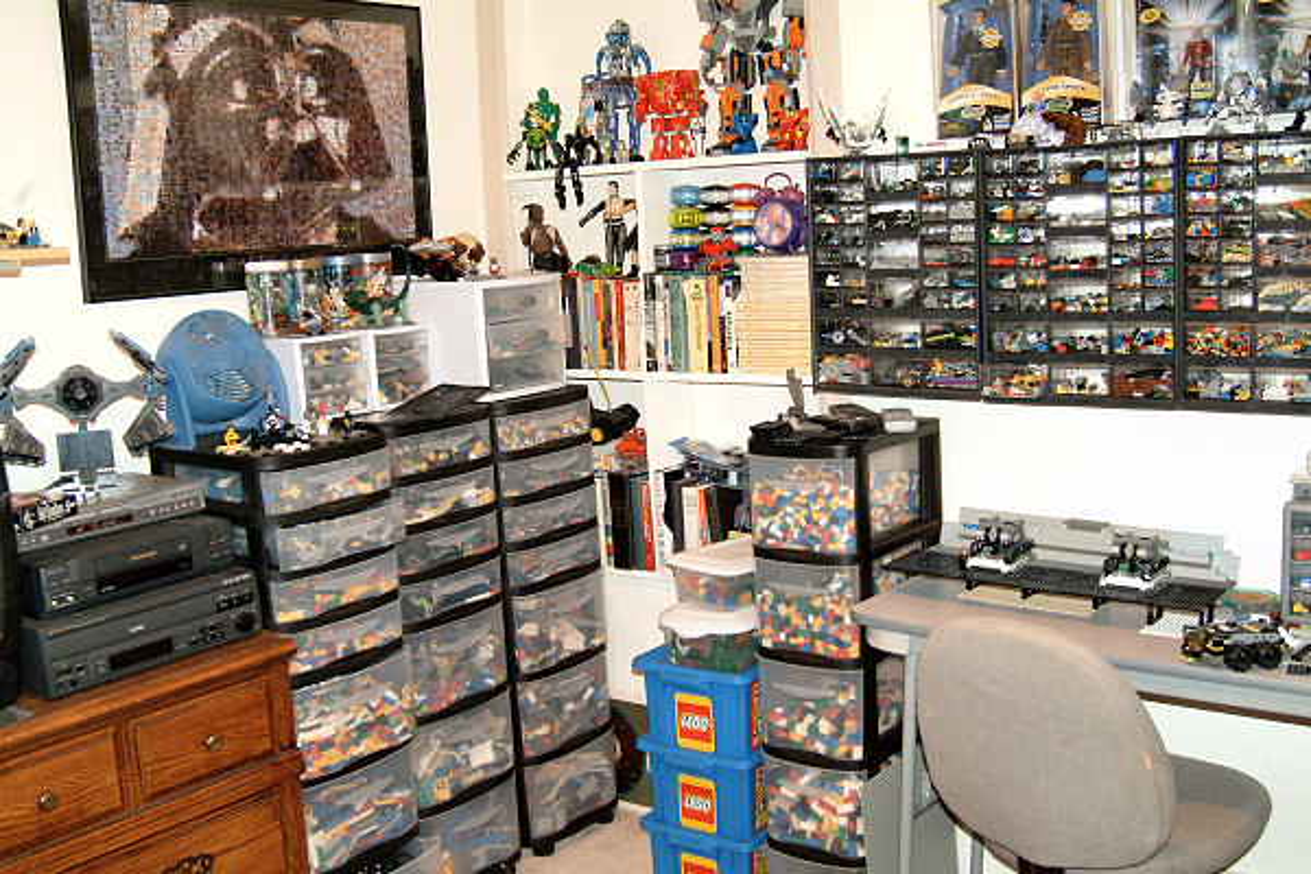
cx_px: 656
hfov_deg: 53.1
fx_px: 1311
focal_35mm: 36
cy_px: 437
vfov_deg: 36.9
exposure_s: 1/60
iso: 800
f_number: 4
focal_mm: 24
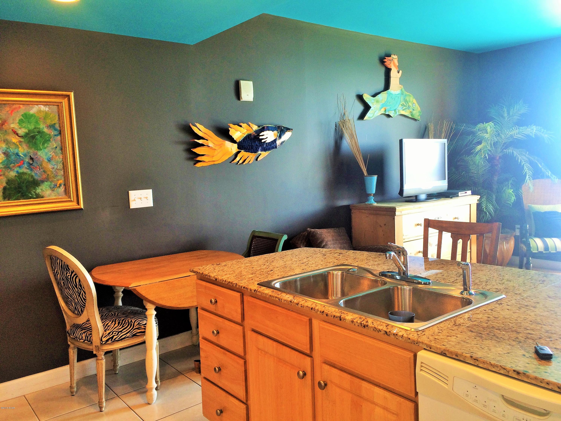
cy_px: 210
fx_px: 470
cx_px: 280
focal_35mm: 29
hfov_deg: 61.7
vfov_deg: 48.2
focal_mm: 4.15
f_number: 2.2
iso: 40
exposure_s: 1/30
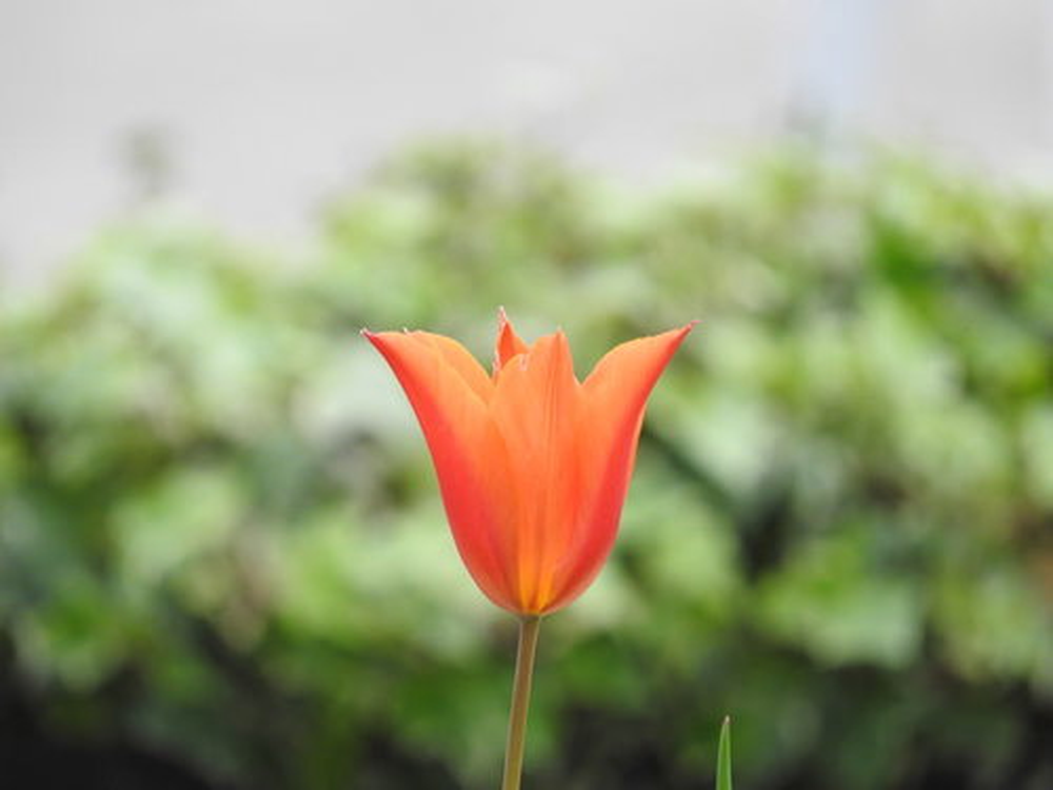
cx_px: 526
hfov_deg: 2.0
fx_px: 30419
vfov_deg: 1.5
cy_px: 395
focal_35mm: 1000
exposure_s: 1/250
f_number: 5.6
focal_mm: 179.2
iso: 200
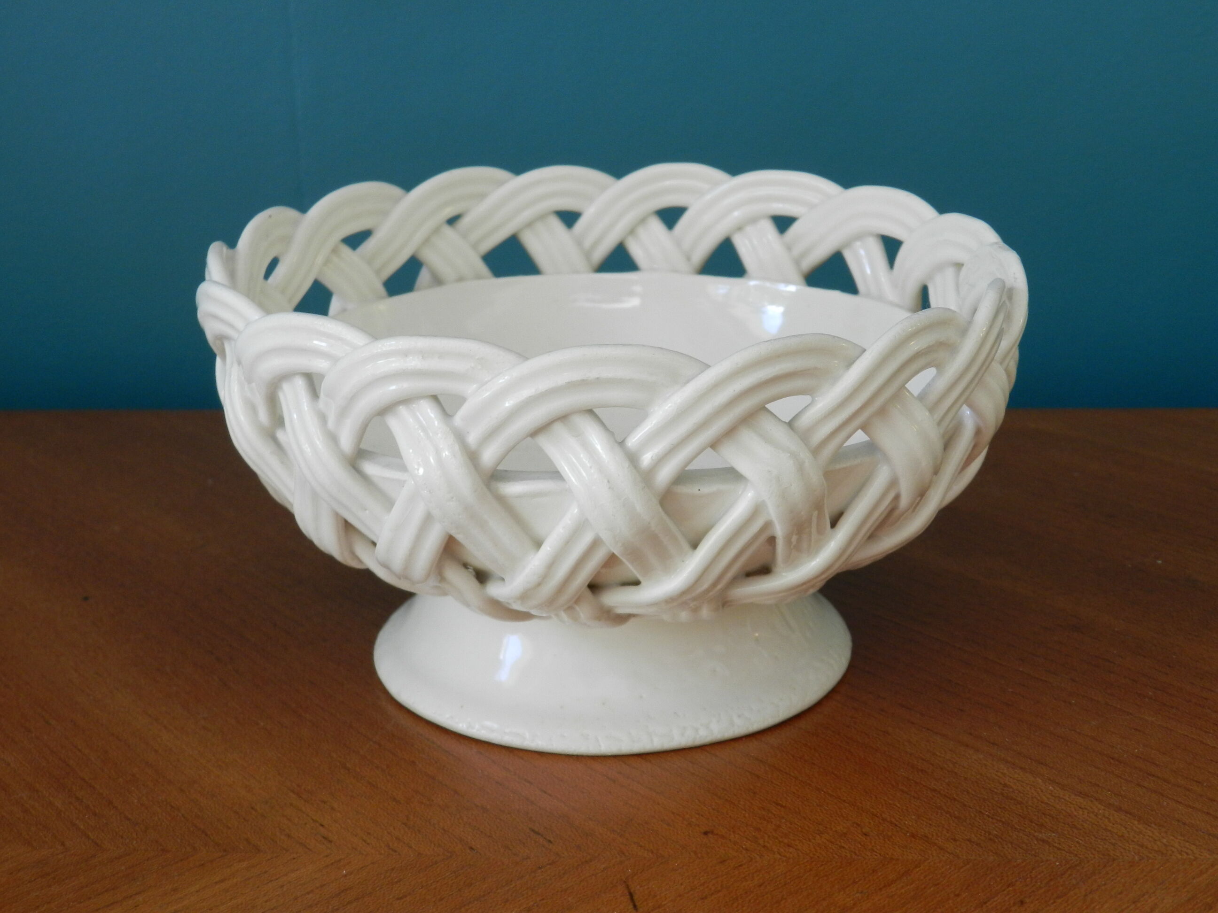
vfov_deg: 27.5
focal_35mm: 53
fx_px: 1865
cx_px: 609
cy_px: 456
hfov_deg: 36.2
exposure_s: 1/30
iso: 220
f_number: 4.4
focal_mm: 9.4
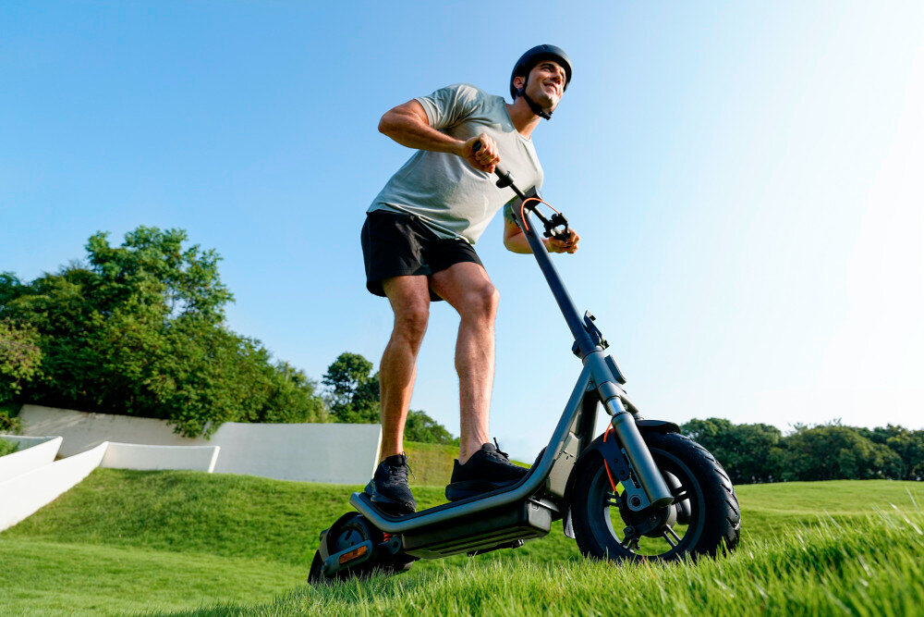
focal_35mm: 18
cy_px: 308
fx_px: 475
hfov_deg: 88.4
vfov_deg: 66.0
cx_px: 462
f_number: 4
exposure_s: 1/640
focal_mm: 18.5
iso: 100
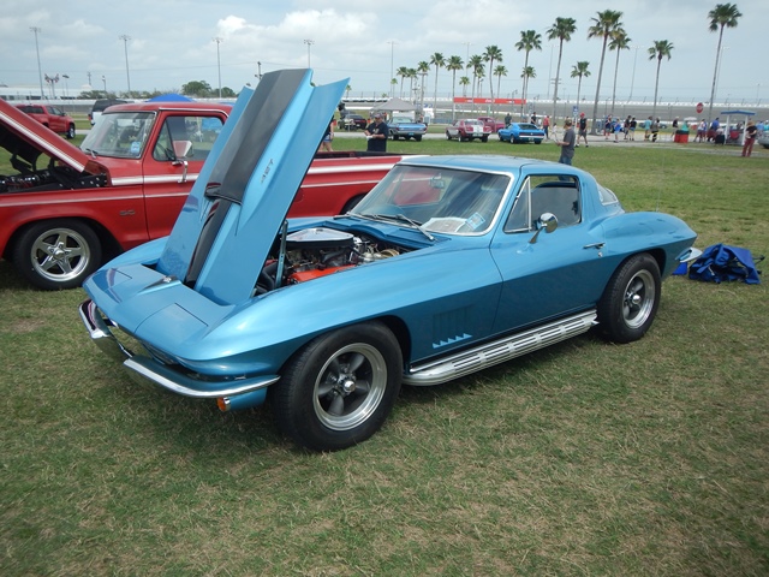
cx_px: 384
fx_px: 622
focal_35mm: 28
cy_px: 288
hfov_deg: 63.4
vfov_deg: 49.7
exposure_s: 1/1000
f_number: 3.9
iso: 125
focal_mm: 5
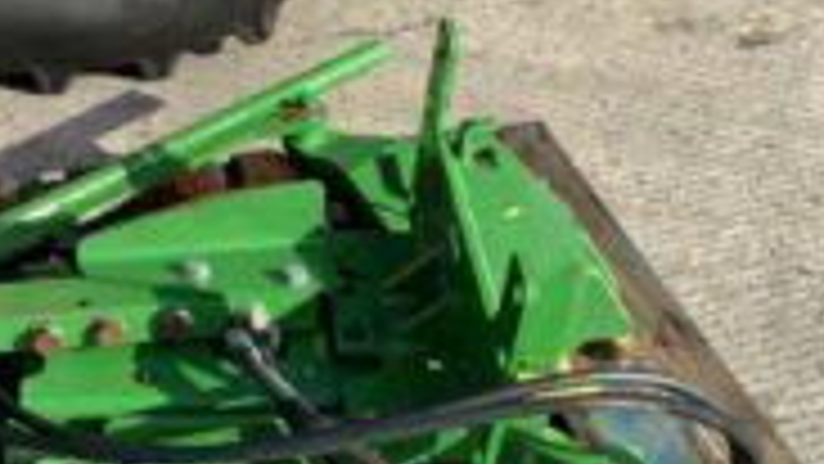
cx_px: 284
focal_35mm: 62
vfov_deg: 19.2
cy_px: 378
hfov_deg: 33.6
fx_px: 1355
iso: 16
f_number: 1.8
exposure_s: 1/962
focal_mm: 3
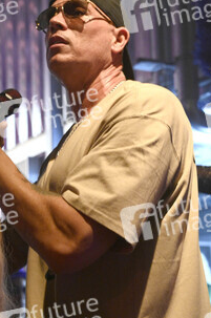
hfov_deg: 18.3
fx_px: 653
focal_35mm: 74
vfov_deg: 27.4
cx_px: 79
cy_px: 166
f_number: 5.6
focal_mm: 56
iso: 10000
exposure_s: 1/160
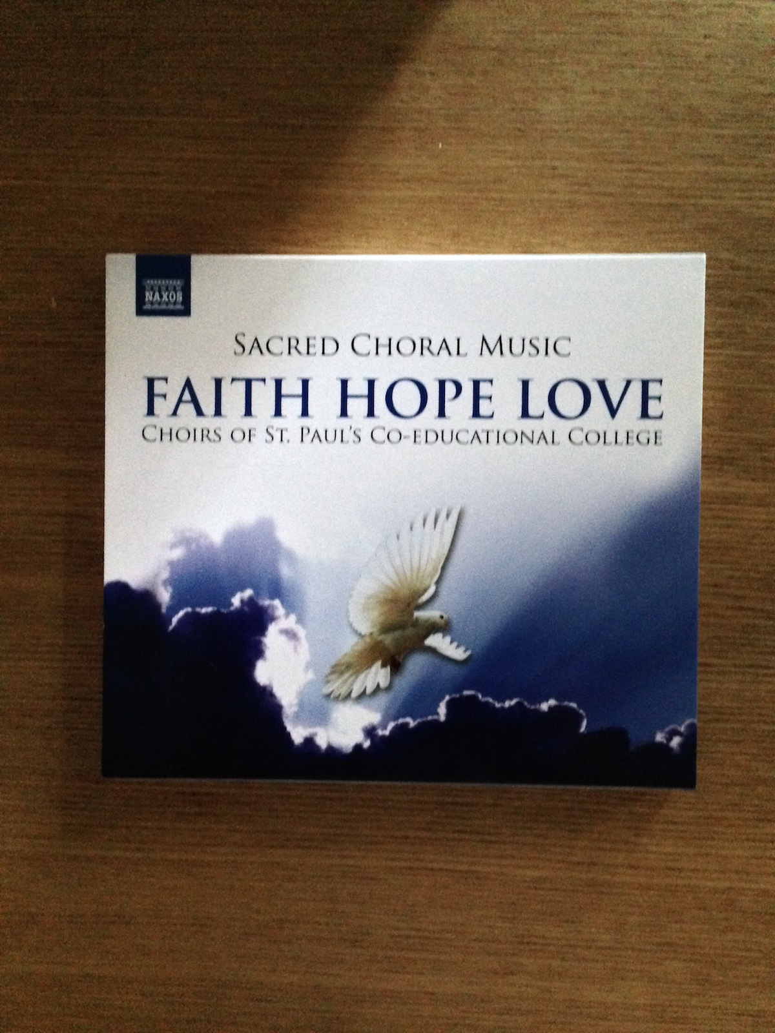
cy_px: 516
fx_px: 985
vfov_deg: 55.4
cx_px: 388
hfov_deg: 42.9
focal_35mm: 33
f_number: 2.4
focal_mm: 4.12
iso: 640
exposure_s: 1/15
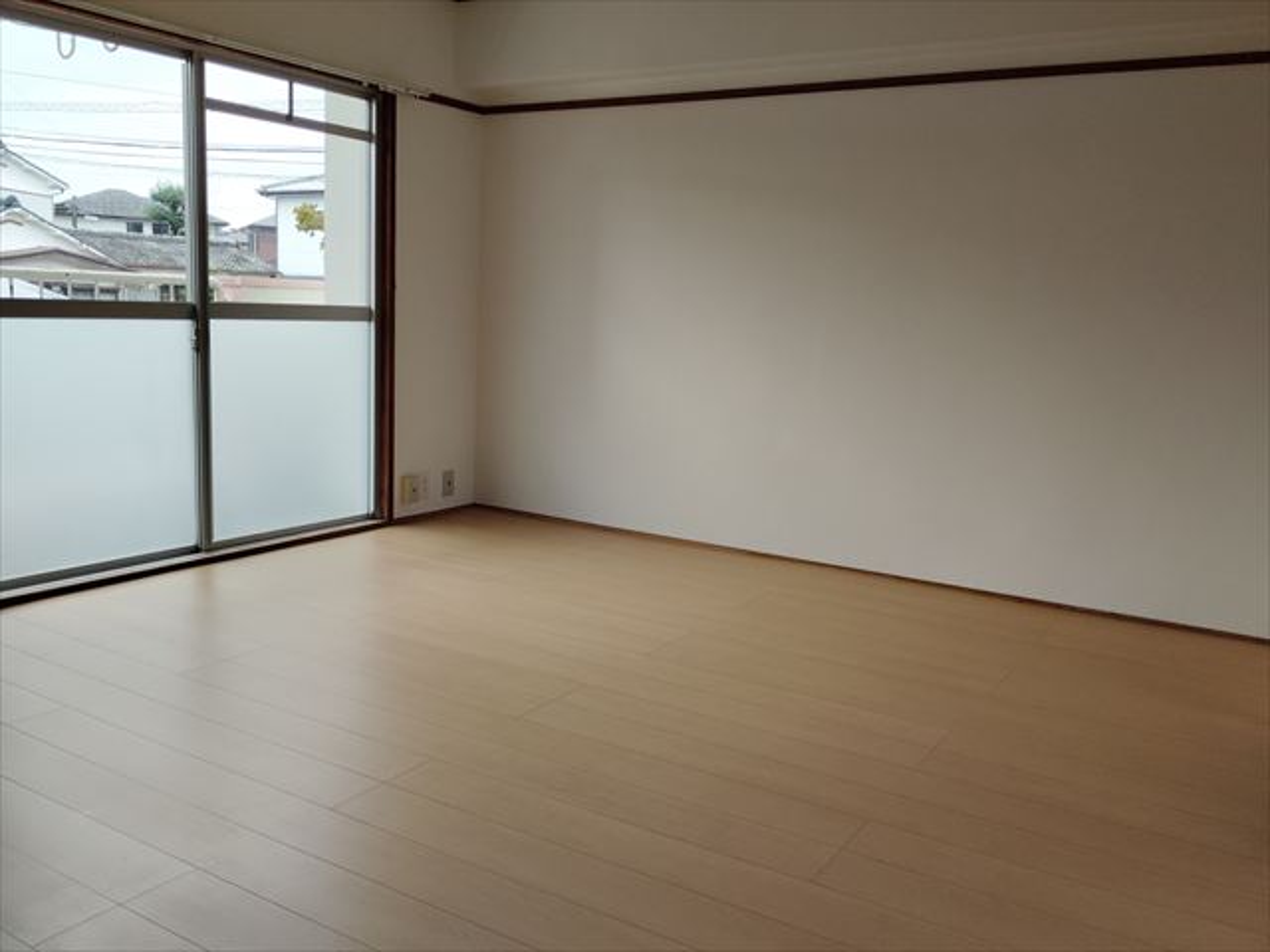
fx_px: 1064
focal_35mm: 29
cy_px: 476
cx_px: 635
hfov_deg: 61.7
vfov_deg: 48.2
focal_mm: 4.25
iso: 50
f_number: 1.8
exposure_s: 1/376
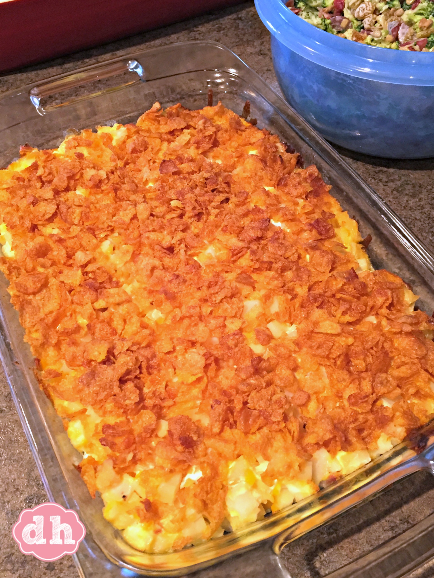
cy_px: 289
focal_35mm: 29
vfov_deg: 61.7
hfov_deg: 48.2
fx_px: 485
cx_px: 217
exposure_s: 1/30
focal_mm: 4.15
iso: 160
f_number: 2.2
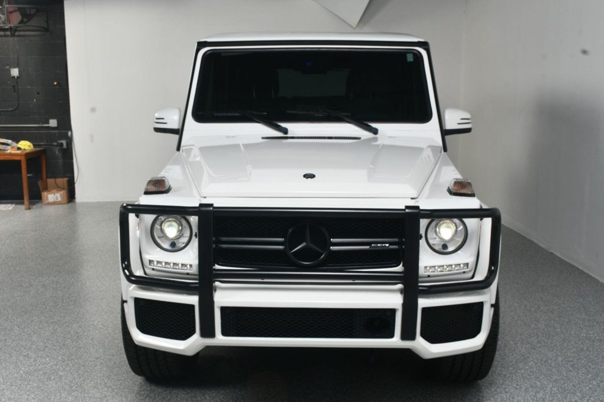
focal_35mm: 39
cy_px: 201
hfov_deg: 49.6
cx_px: 302
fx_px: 654
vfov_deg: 34.2
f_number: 13
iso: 100
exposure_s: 1/160
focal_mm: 26
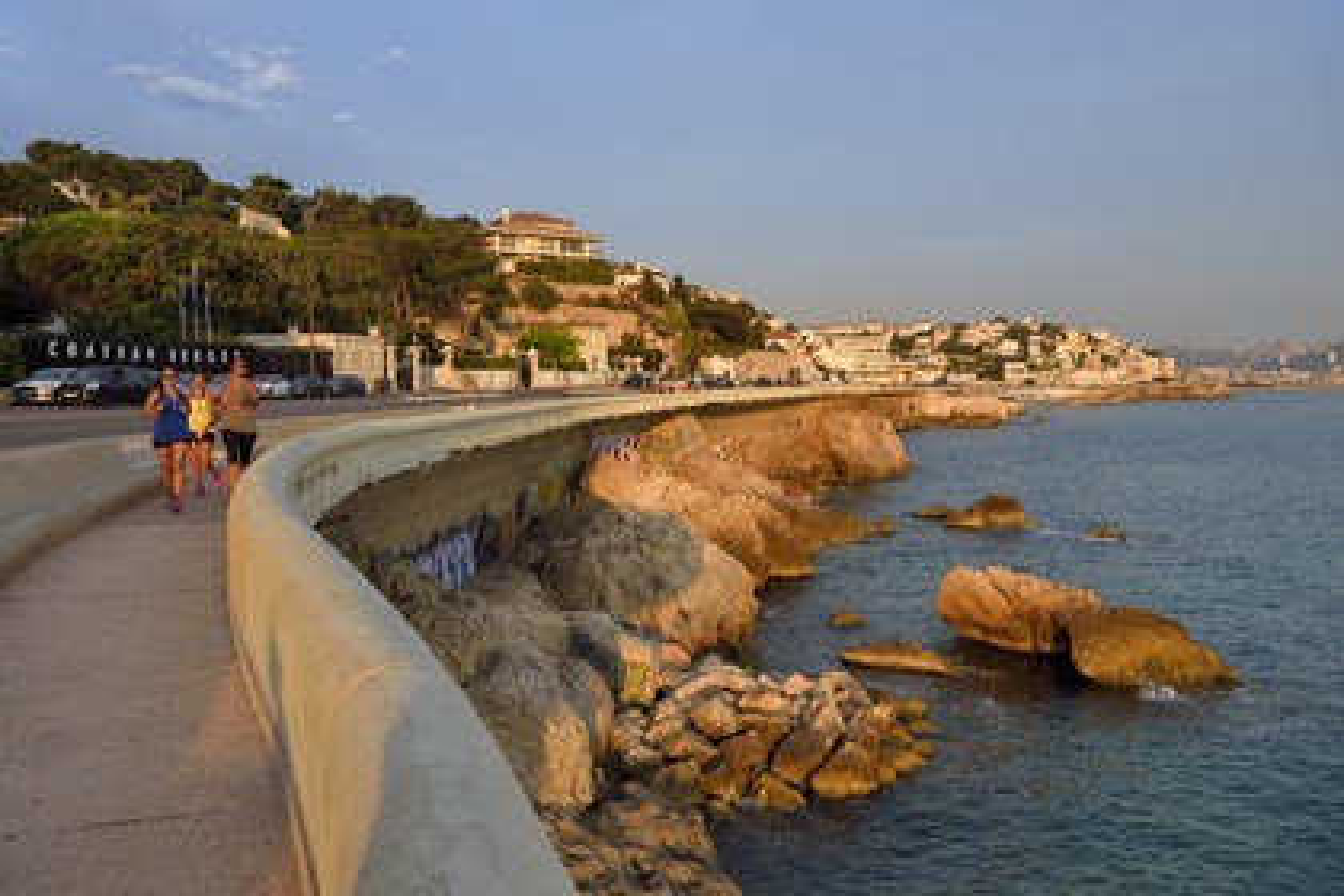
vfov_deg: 42.3
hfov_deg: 60.3
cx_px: 672
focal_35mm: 31
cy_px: 448
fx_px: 1157
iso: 200
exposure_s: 1/500
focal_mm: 31
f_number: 6.3
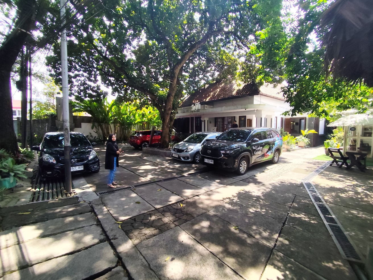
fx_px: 173
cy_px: 140
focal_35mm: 16
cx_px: 186
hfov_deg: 94.5
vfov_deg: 78.2
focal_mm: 1.65
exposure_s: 1/429
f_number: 2.2
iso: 50
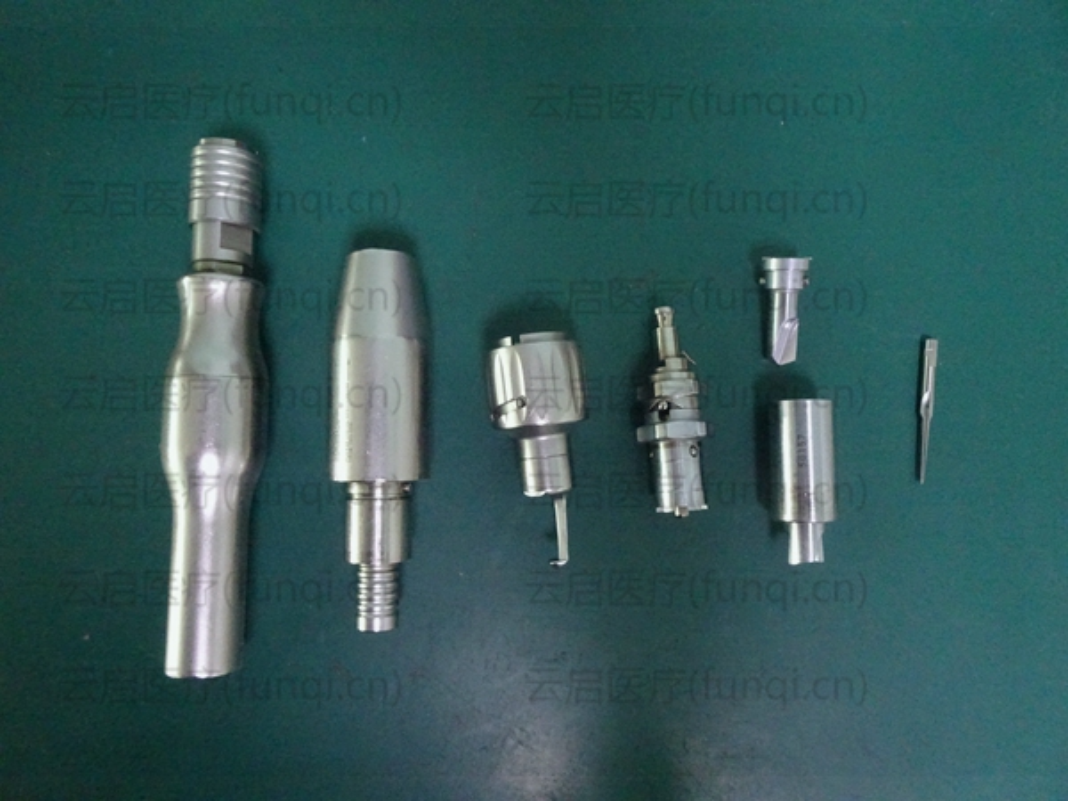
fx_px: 740
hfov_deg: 71.6
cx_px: 534
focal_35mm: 24
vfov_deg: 56.8
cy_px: 400
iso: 2000
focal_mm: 4.1
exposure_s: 1/30
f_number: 4
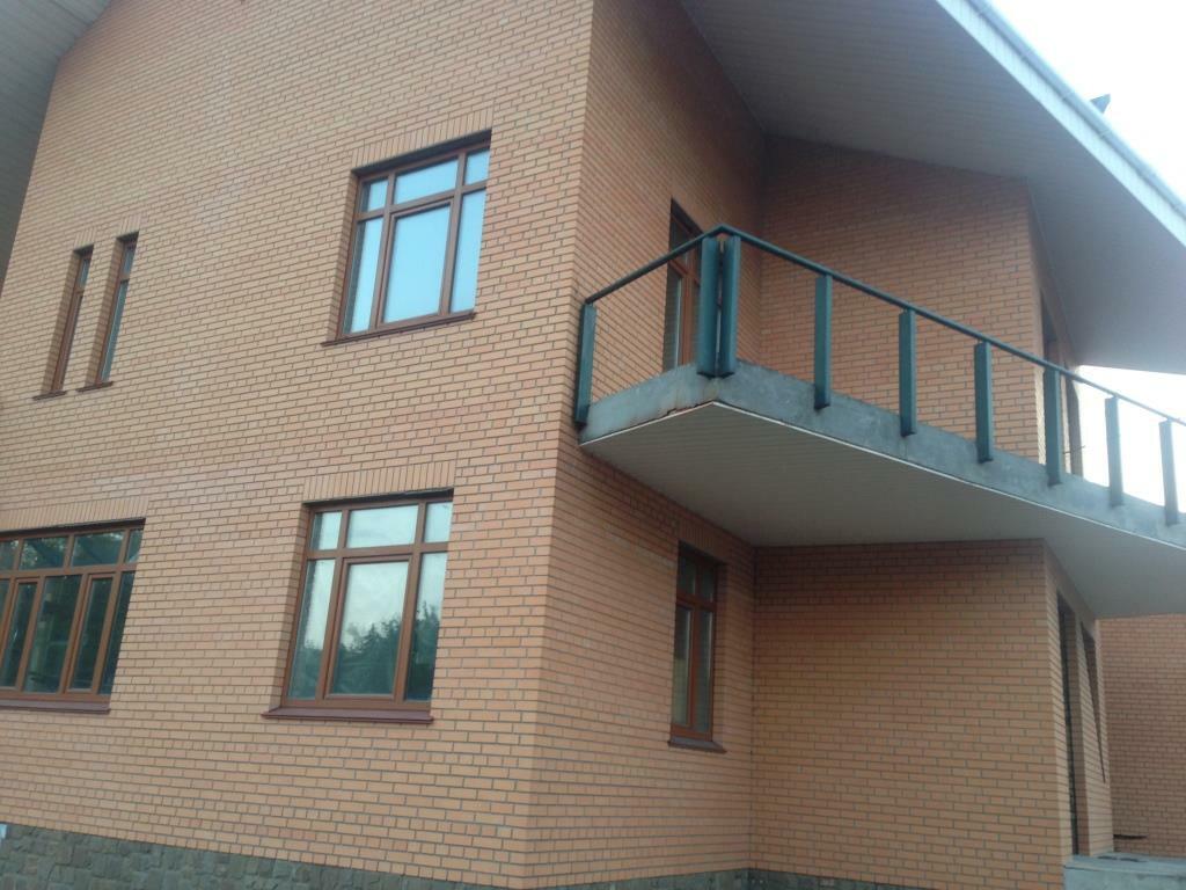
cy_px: 445
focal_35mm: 33
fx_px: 1131
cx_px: 593
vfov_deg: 42.9
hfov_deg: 55.4
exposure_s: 1/20
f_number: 2.4
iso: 50
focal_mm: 4.12
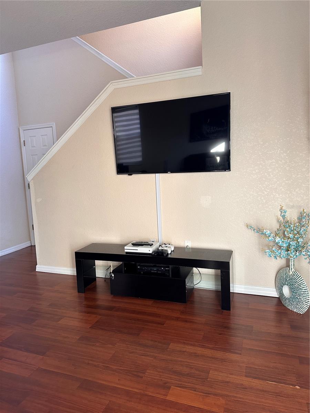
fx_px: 287
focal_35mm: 24
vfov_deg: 71.6
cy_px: 206
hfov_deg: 56.8
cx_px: 155
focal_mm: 6.86
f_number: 1.78
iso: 160
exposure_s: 1/120
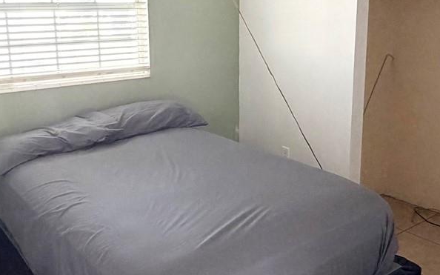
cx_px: 192
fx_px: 480
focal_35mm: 40
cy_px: 97
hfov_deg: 49.2
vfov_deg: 31.8
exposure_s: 1/60
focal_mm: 2.22
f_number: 2.2
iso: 400
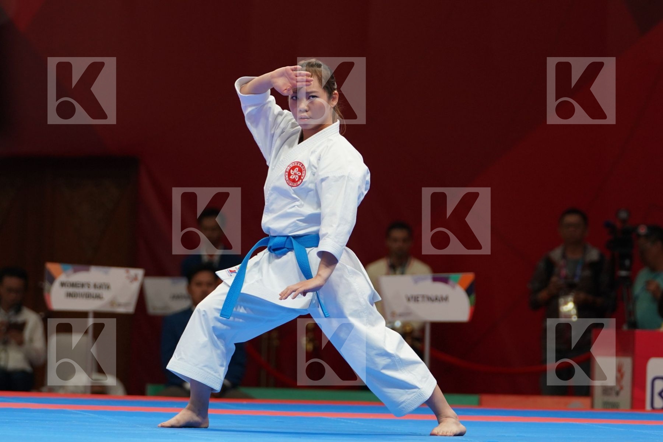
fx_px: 4641
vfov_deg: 5.5
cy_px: 221
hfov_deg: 8.2
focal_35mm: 252
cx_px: 332
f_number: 4
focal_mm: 168
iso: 1250
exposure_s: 1/500
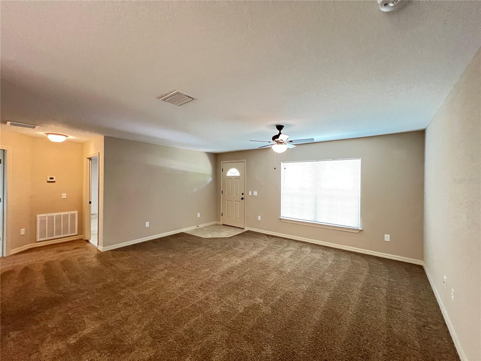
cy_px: 180
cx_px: 240
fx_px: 181
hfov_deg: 106.2
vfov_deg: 89.9
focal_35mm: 13
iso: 800
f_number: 1.8
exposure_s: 1/40
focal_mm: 1.57
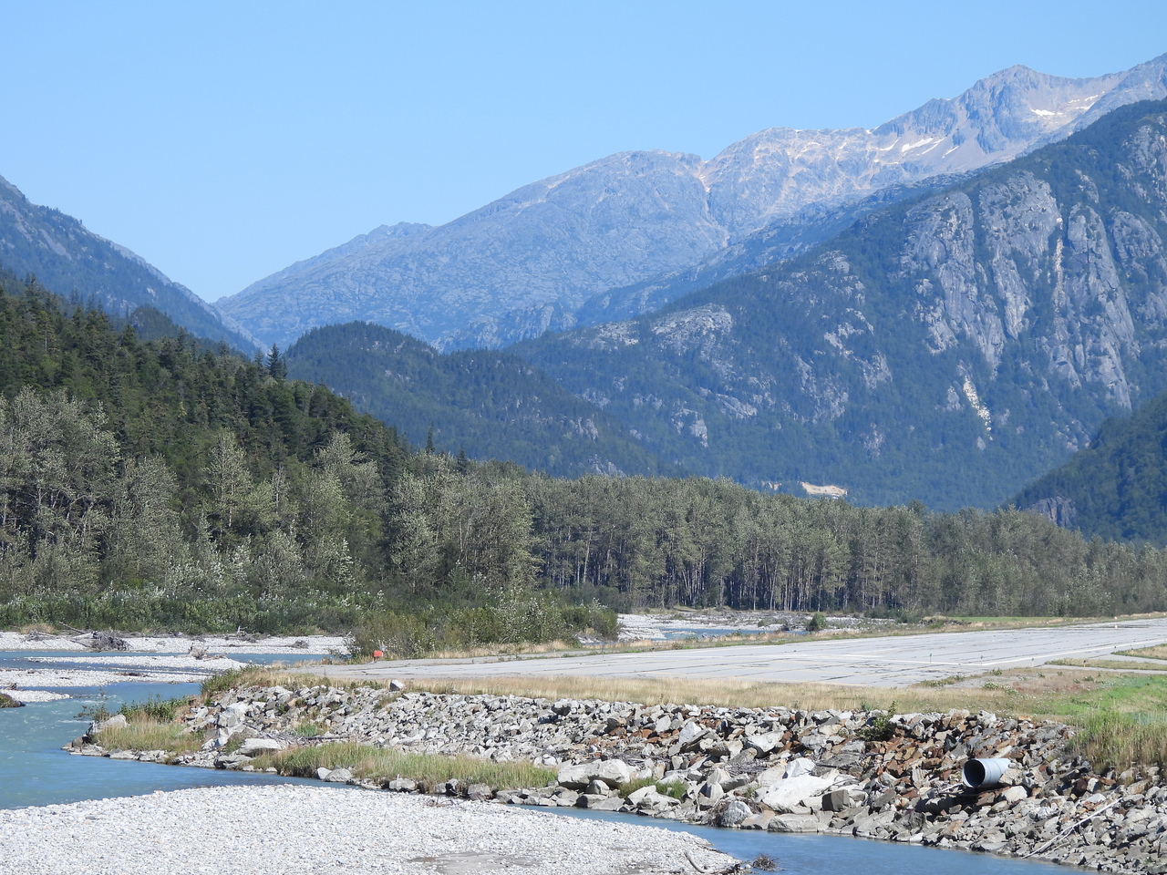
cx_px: 584
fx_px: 6237
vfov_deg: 8.0
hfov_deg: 10.7
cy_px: 438
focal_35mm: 185
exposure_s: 1/640
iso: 100
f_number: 4.5
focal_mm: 33
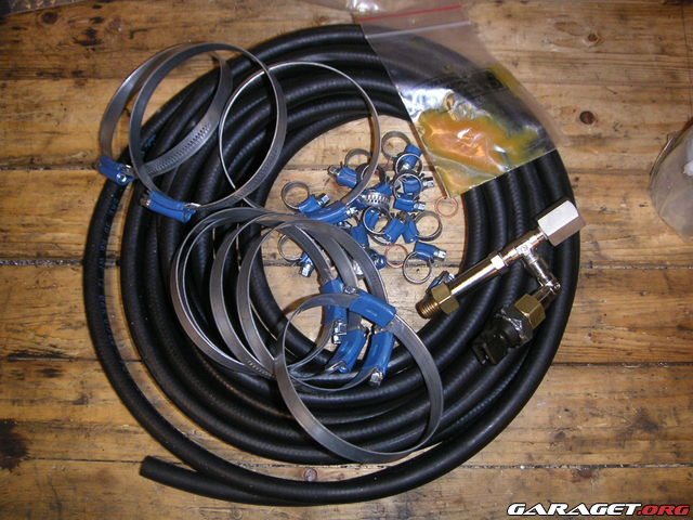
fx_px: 761
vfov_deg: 37.7
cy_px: 260
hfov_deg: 49.0
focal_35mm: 38
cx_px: 346
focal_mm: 6
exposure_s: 1/45
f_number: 2.8
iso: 160
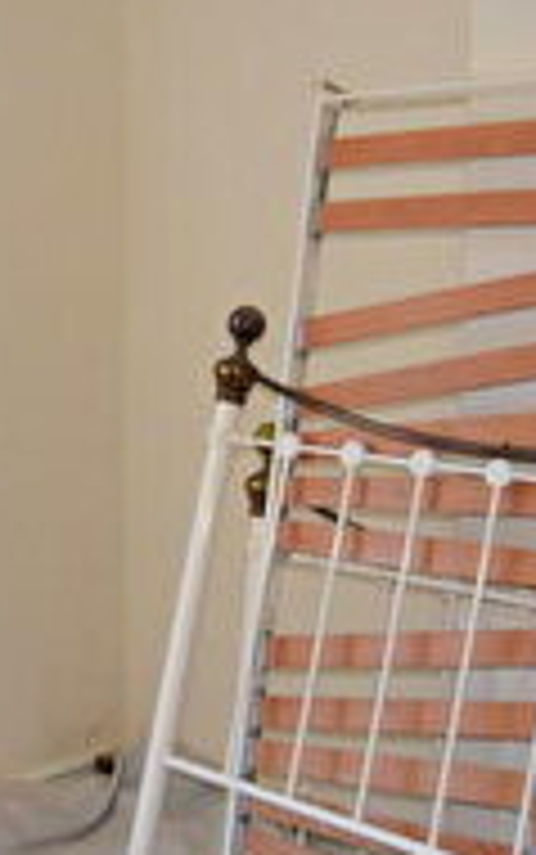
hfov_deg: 20.8
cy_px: 457
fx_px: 1444
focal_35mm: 62
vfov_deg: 33.0
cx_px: 108
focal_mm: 11
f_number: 5
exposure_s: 1/100
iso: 800
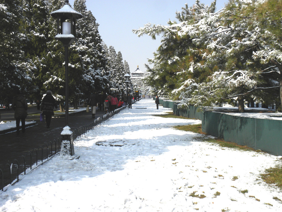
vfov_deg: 28.0
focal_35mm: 52
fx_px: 424
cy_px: 106
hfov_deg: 36.8
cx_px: 141
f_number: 7.1
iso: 64
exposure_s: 1/478
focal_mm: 9.2
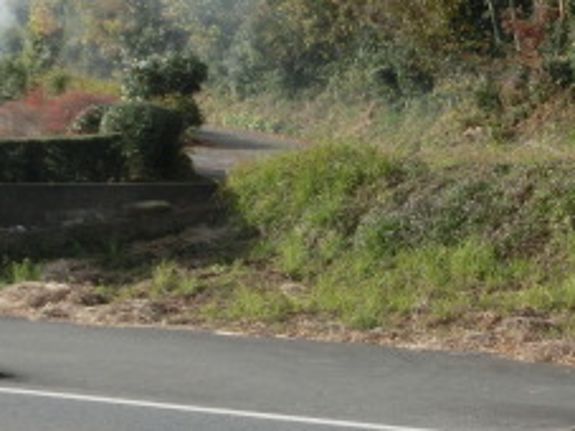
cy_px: 281
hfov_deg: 18.0
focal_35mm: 107
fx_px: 1776
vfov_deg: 13.8
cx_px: 550
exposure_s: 1/500
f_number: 3.9
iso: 80
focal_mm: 6.67
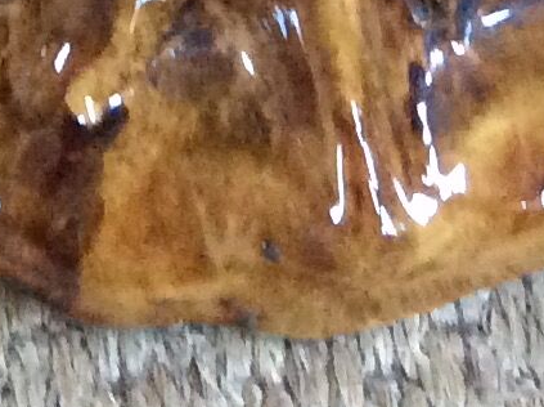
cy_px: -764
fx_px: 3076
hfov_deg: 10.1
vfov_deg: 6.9
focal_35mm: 196
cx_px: 84
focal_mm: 3.3
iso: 320
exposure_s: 1/25
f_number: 2.4
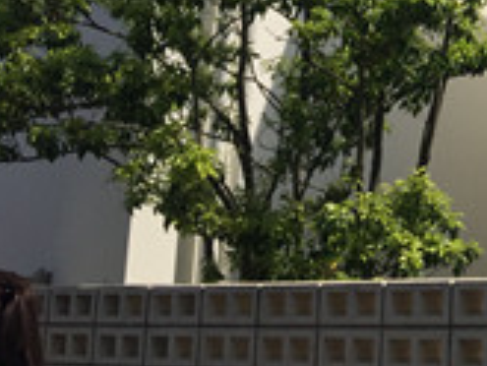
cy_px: -167
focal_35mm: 88
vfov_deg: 15.6
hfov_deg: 19.5
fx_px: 1239
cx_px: 720
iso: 32
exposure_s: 1/3597
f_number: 2.2
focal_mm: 4.15
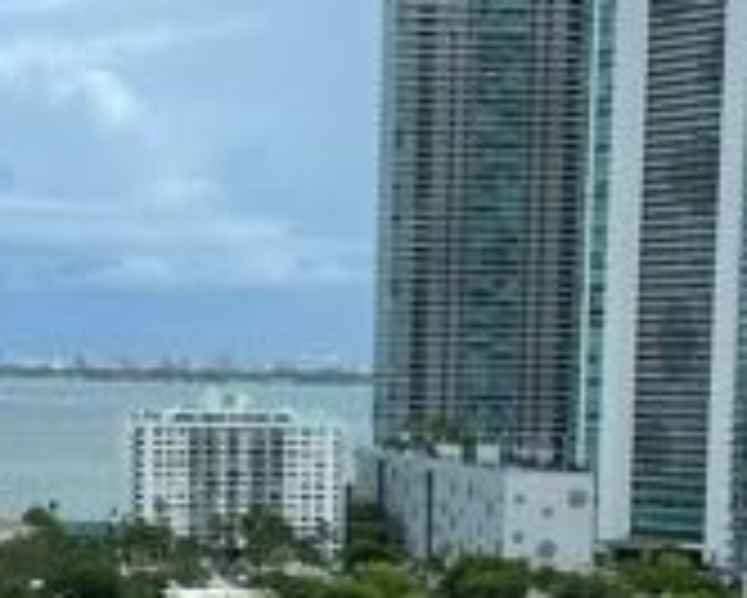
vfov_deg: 15.5
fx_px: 2168
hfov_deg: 19.4
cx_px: 158
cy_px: 580
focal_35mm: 98
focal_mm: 4.2
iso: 32
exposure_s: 1/2882
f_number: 1.6
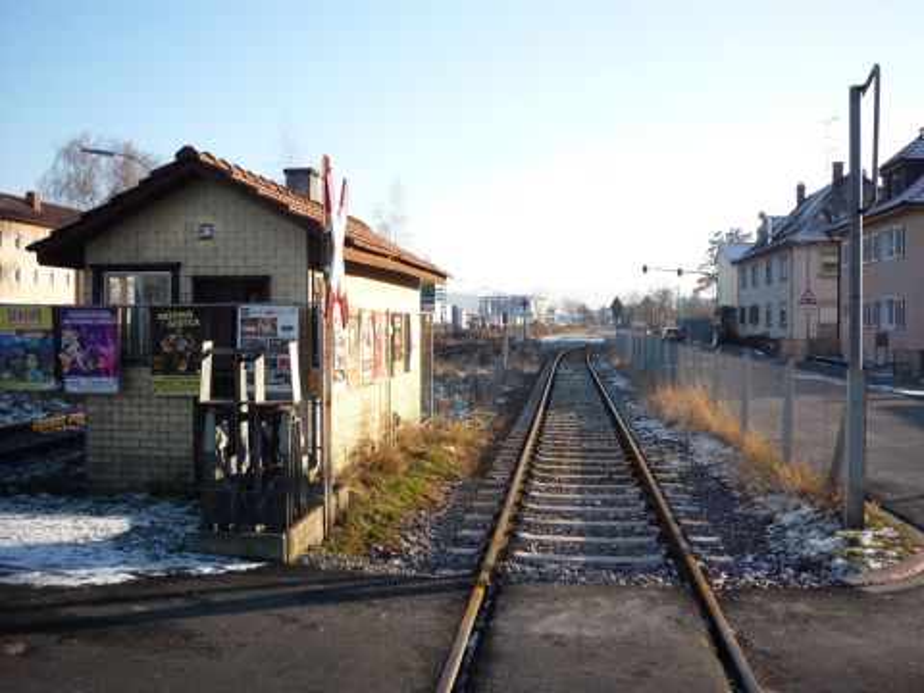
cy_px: 346
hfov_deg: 56.8
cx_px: 462
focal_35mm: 32
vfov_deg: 44.2
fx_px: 854
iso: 100
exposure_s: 1/250
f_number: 4
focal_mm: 5.2
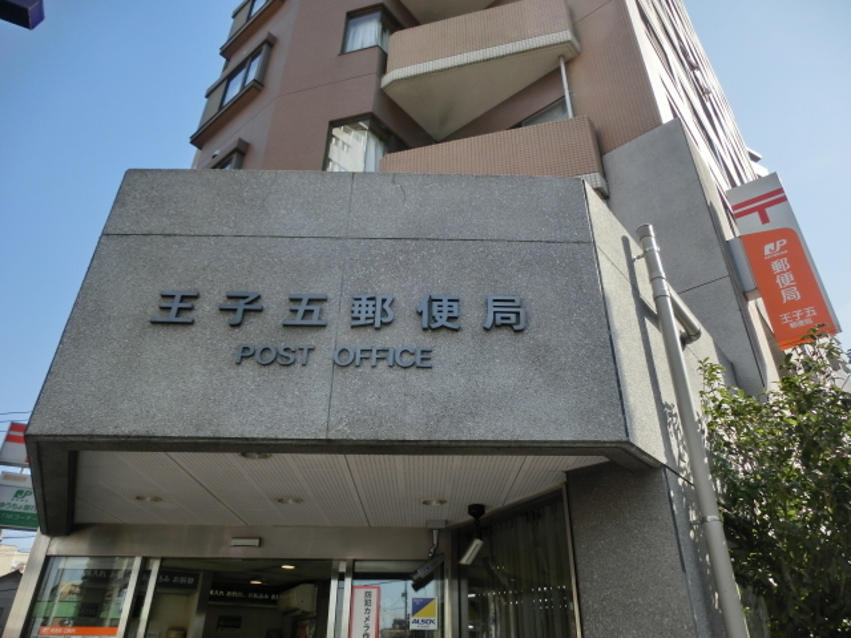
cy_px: 319
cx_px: 426
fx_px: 590
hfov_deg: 71.6
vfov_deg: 56.8
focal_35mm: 24
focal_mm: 4.24
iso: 80
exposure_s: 1/800
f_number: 3
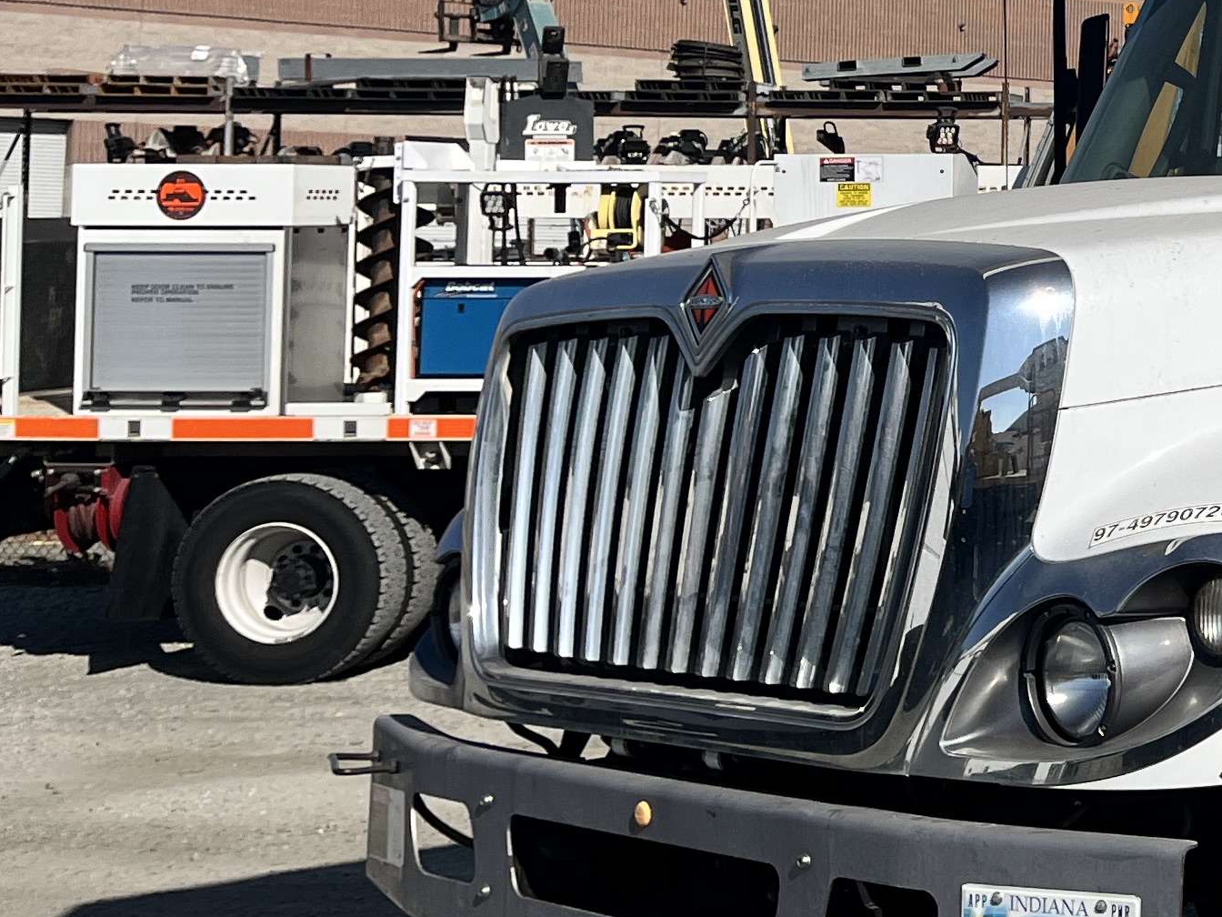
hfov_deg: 21.2
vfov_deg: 18.5
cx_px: 1827
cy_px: 70
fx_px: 2754
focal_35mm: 78
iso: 50
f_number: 1.6
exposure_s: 1/8403
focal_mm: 5.1
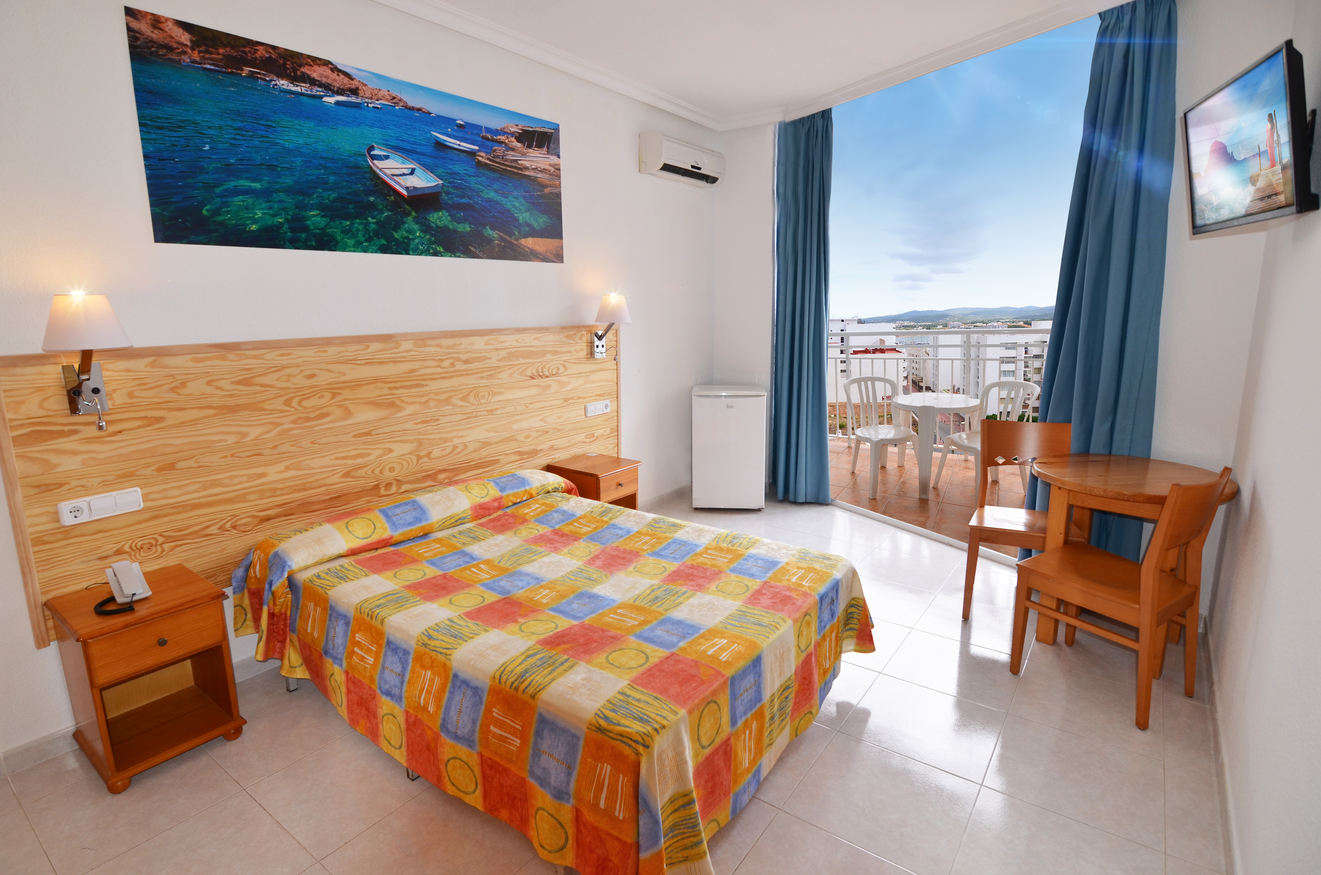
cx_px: 660
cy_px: 438
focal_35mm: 16
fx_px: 604
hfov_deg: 95.1
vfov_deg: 71.8
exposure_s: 1/250
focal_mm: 11
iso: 160
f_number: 4
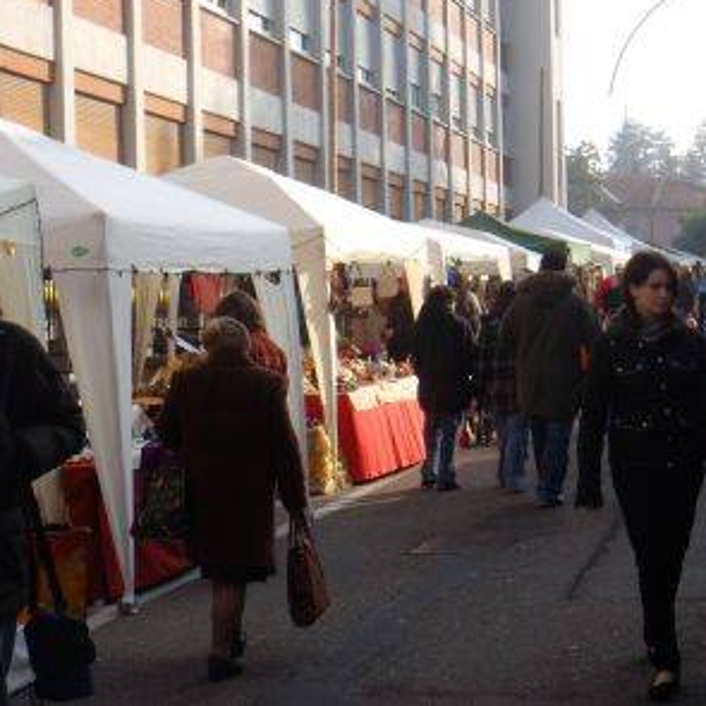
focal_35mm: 72
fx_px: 1661
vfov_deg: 24.0
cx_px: 304
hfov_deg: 24.0
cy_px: 349
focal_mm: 10
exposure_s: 1/204
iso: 64
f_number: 6.1
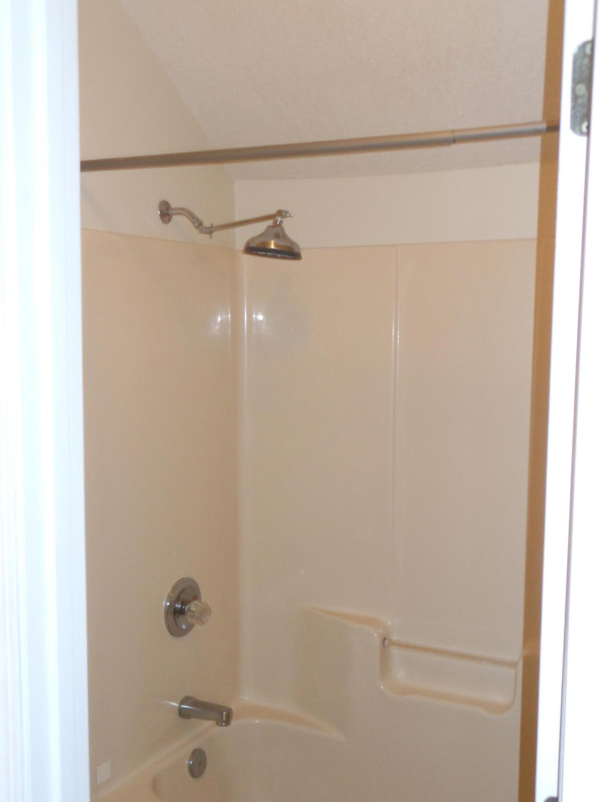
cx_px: 302
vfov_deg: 42.9
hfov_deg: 32.9
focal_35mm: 44
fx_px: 1019
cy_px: 441
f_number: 3.6
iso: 200
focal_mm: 6.8
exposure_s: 1/30
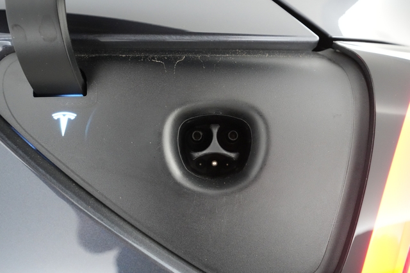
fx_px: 285
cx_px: 205
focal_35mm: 25
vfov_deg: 51.2
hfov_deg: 71.5
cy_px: 136
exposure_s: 1/100
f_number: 4.5
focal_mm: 25
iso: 10000
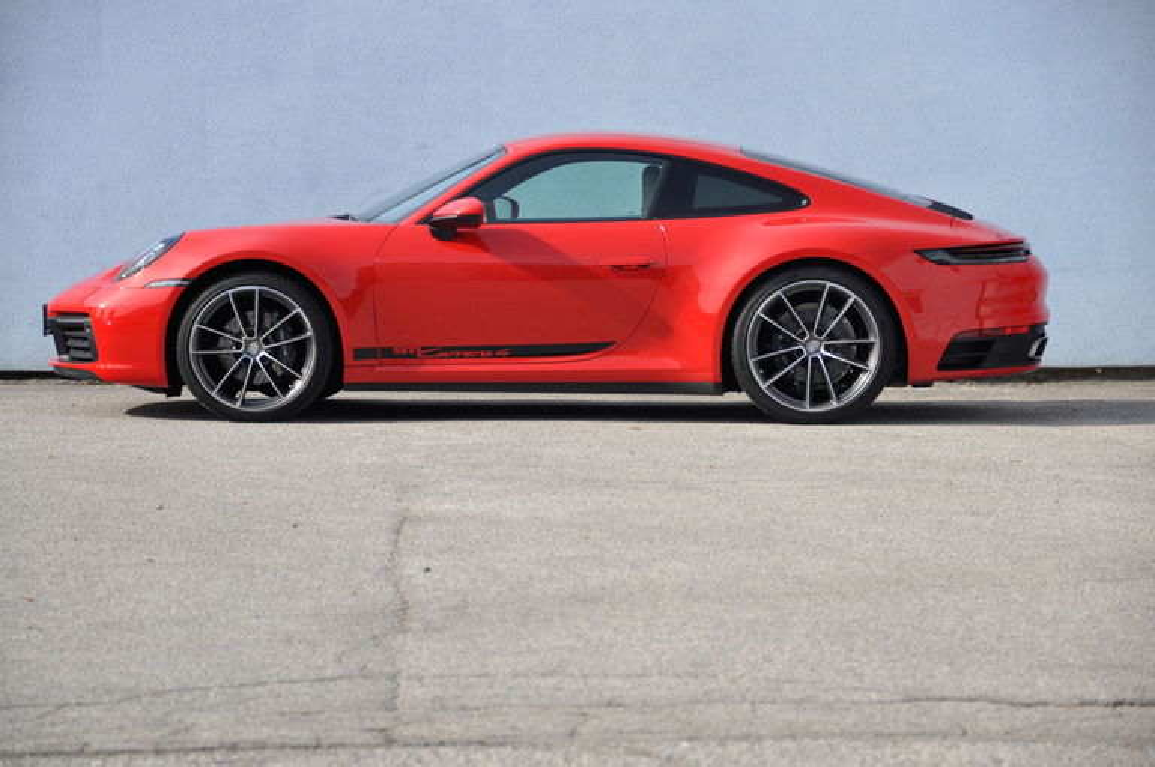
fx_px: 4085
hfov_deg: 16.1
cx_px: 578
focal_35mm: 128
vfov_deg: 10.7
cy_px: 384
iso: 500
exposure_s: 1/500
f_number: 5.6
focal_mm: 85
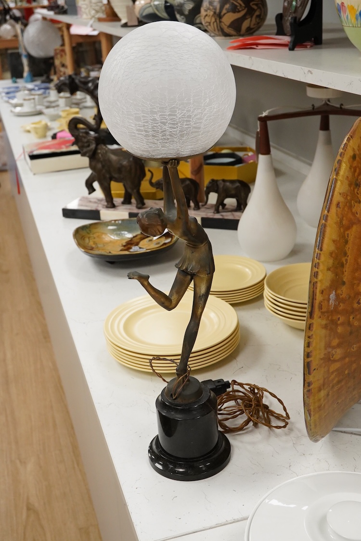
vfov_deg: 43.6
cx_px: 180
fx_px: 677
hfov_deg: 29.9
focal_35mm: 45
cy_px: 270
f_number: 7.1
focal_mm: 30
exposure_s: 1/160
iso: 2500
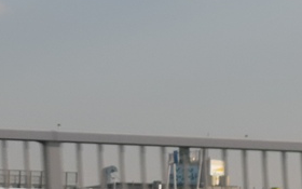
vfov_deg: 4.2
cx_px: 424
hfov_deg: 6.6
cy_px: -16
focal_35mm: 315
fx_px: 2593
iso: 50
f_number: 2.4
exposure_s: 1/553
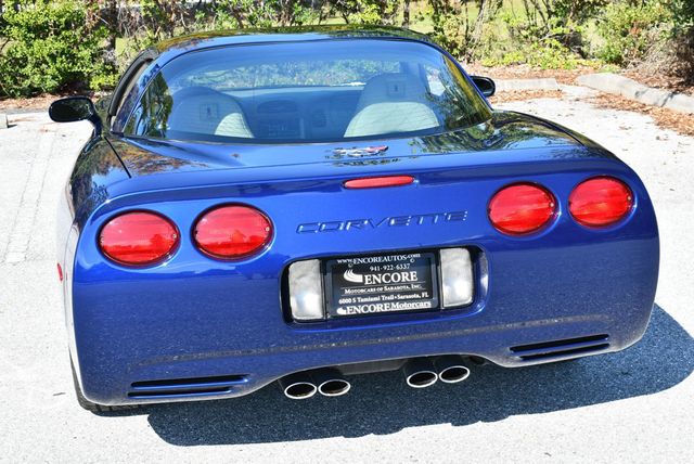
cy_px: 232
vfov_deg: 23.4
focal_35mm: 58
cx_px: 347
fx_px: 1119
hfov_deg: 34.5
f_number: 8
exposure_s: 1/250
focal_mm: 29
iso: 200
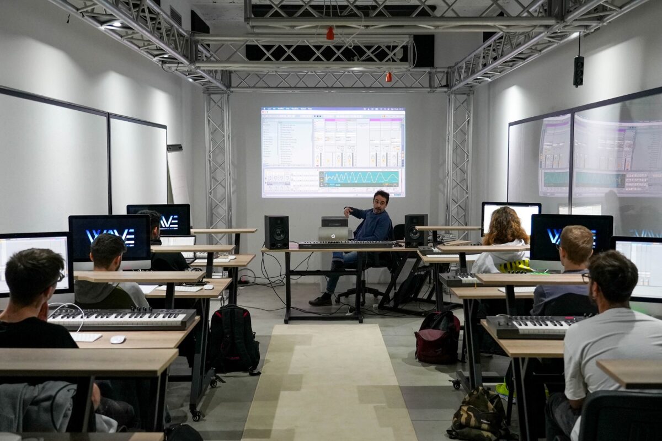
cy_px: 220
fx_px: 699
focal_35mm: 38
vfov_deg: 35.1
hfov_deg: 50.7
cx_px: 331
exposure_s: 1/160
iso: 5000
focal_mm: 38
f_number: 4
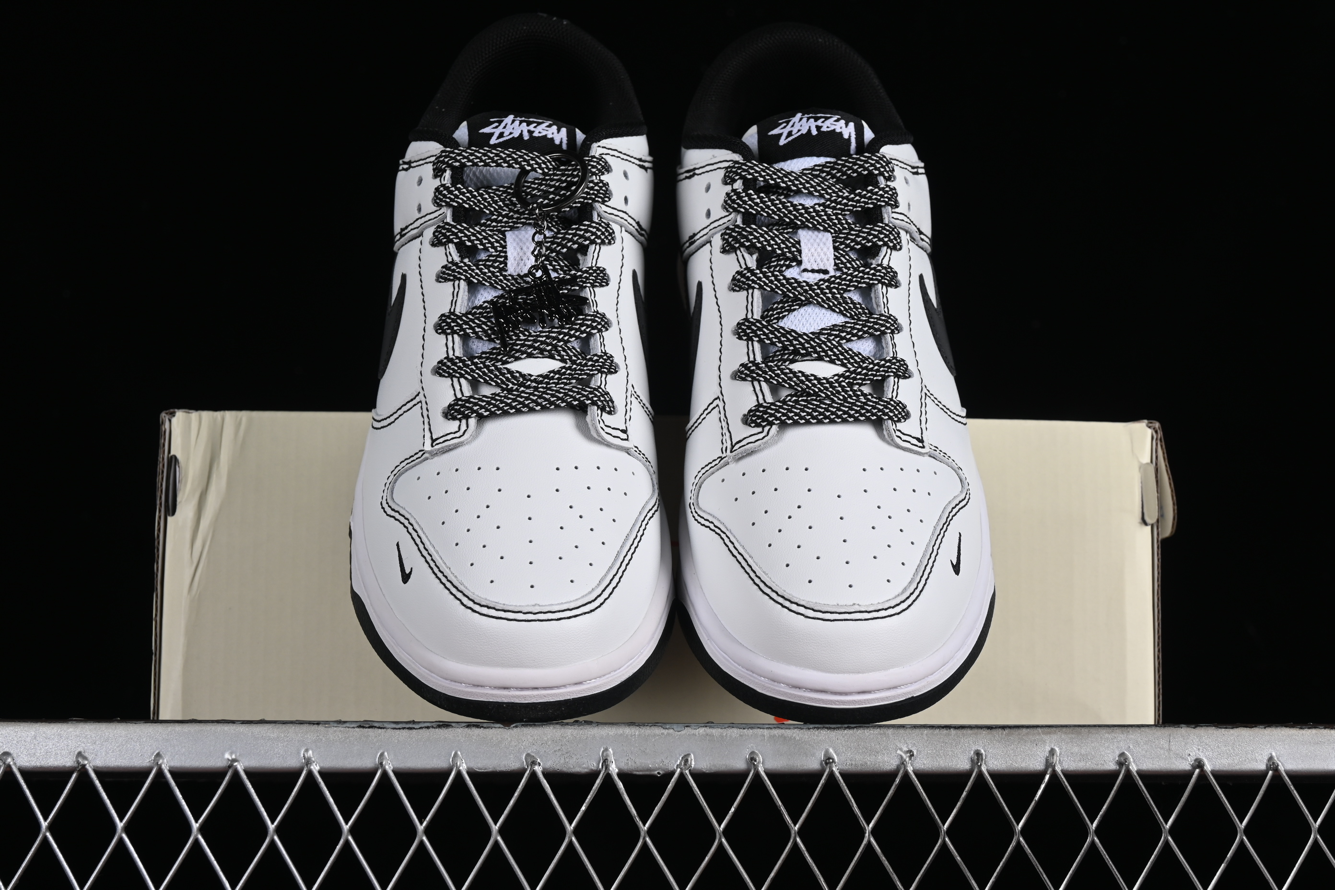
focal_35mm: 75
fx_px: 2781
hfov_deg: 27.0
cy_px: 445
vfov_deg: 18.2
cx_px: 668
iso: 160
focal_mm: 50
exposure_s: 1/80
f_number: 8
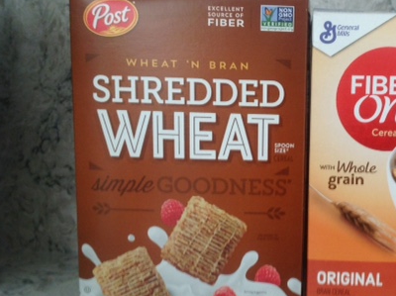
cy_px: 188
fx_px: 640
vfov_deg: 26.0
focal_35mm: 56
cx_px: 309
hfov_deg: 33.5
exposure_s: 1/15
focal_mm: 4.28
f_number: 2.4
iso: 80
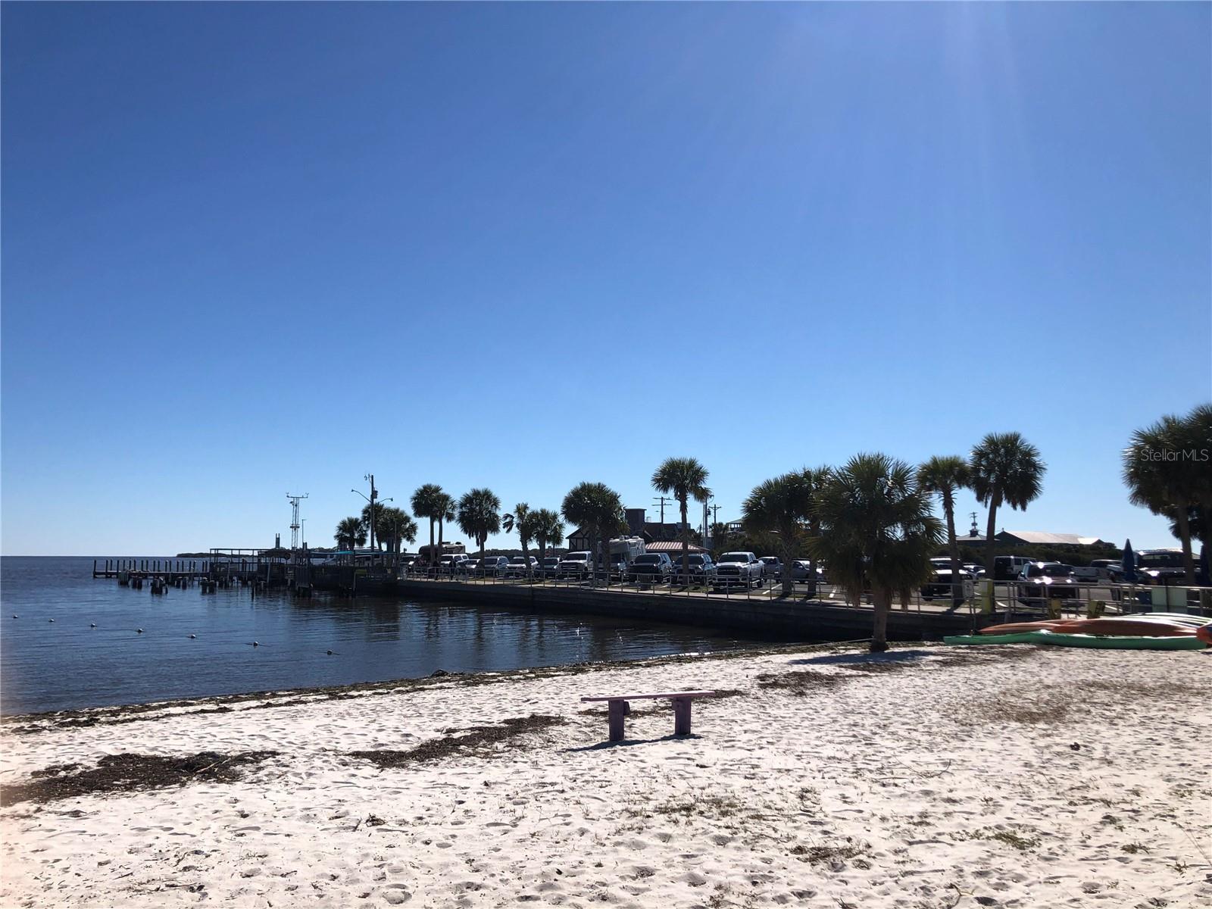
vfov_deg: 49.7
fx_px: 980
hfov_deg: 63.4
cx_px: 606
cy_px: 454
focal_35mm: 28
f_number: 1.8
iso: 20
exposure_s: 1/4367
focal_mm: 4
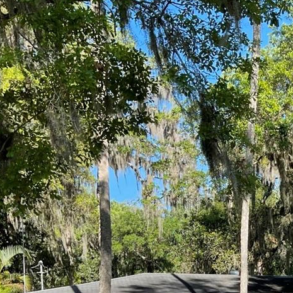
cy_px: 371
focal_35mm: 79
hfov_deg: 20.9
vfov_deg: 20.2
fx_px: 757
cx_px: 316
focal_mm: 5.1
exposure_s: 1/1513
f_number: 1.6
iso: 32
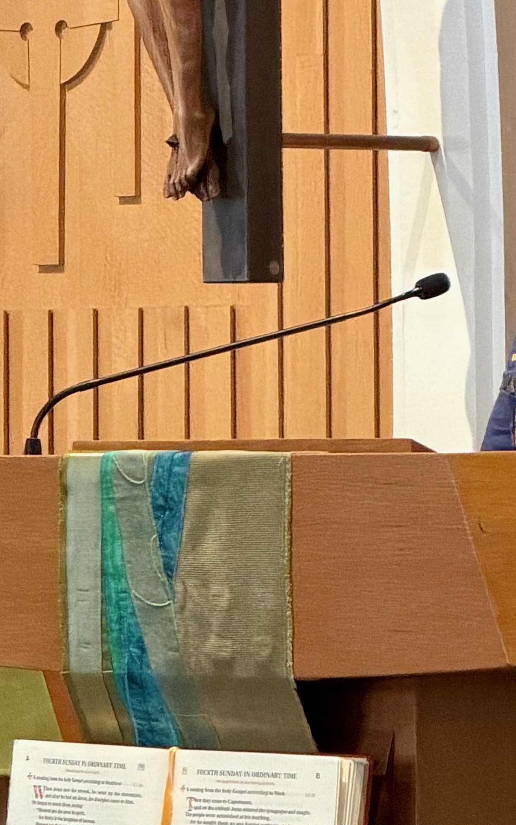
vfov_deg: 10.9
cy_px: 327
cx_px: 519
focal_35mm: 192
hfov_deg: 6.8
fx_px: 4319
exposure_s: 1/60
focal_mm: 16.89
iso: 640
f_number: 2.8
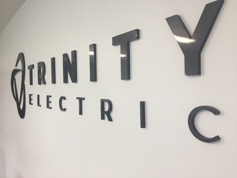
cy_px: 89
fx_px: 199
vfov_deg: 48.2
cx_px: 118
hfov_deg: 61.7
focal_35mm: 29
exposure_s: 1/30
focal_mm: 4.15
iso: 40
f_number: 2.2
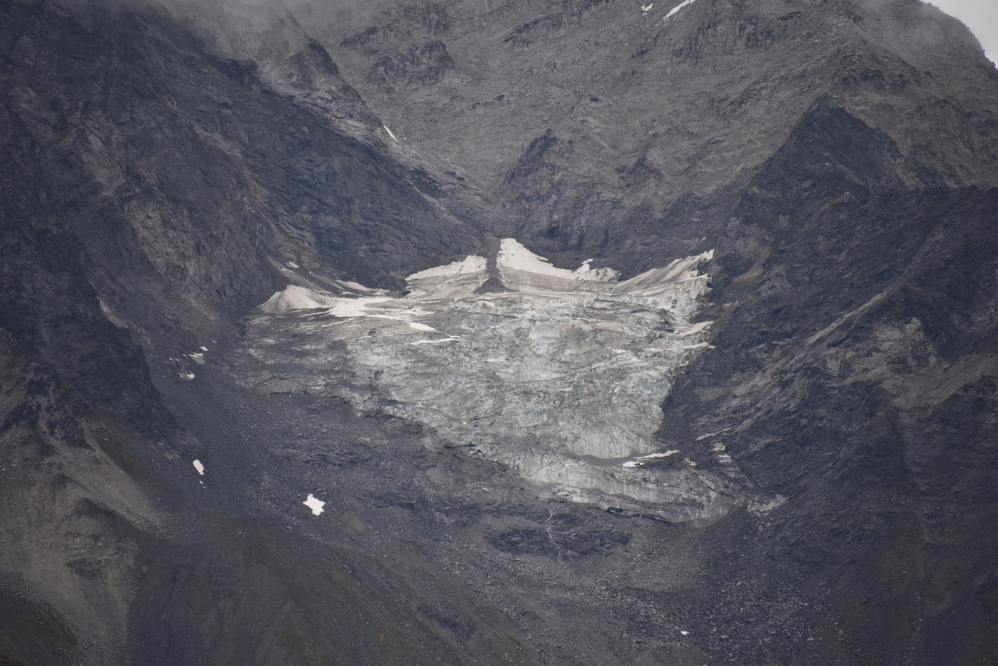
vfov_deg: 4.6
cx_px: 499
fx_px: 8318
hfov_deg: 6.9
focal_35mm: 300
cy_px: 333
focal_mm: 300
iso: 400
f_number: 5.6
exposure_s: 1/640
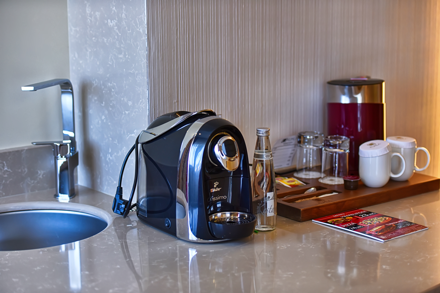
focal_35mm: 70
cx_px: 220
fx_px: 856
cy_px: 146
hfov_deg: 28.8
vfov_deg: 19.5
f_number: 2.8
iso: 800
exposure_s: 1/160
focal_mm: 70
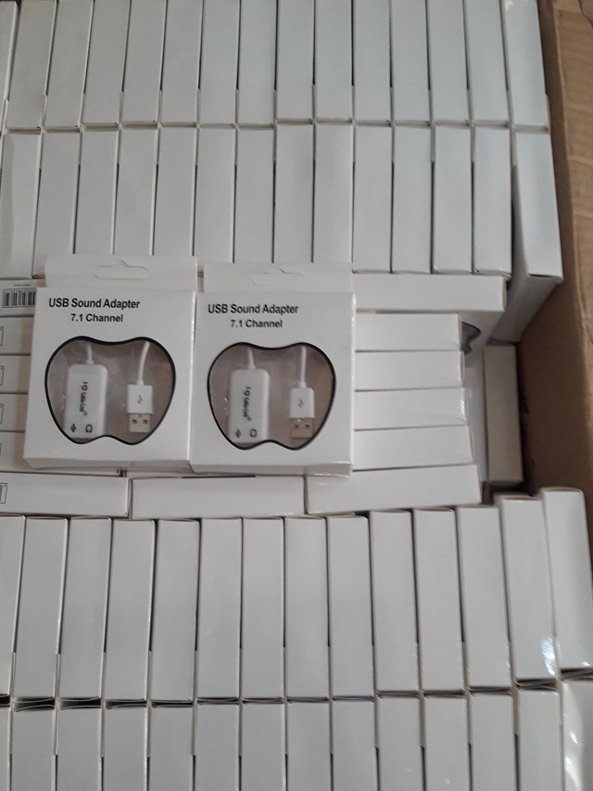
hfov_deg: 40.7
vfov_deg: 52.2
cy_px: 482
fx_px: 799
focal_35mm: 35
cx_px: 296
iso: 160
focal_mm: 3.7
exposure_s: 1/33
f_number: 1.9
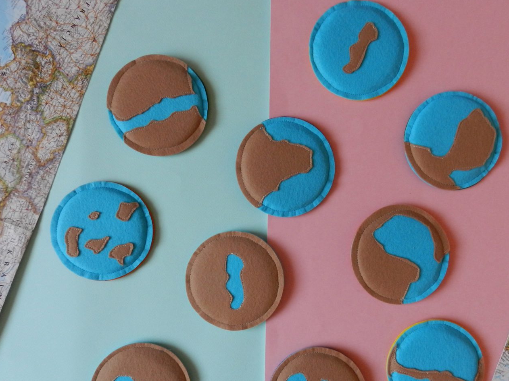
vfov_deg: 49.4
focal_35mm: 28
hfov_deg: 63.2
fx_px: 412
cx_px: 286
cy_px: 230
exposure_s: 1/50
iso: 400
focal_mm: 4
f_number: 3.4
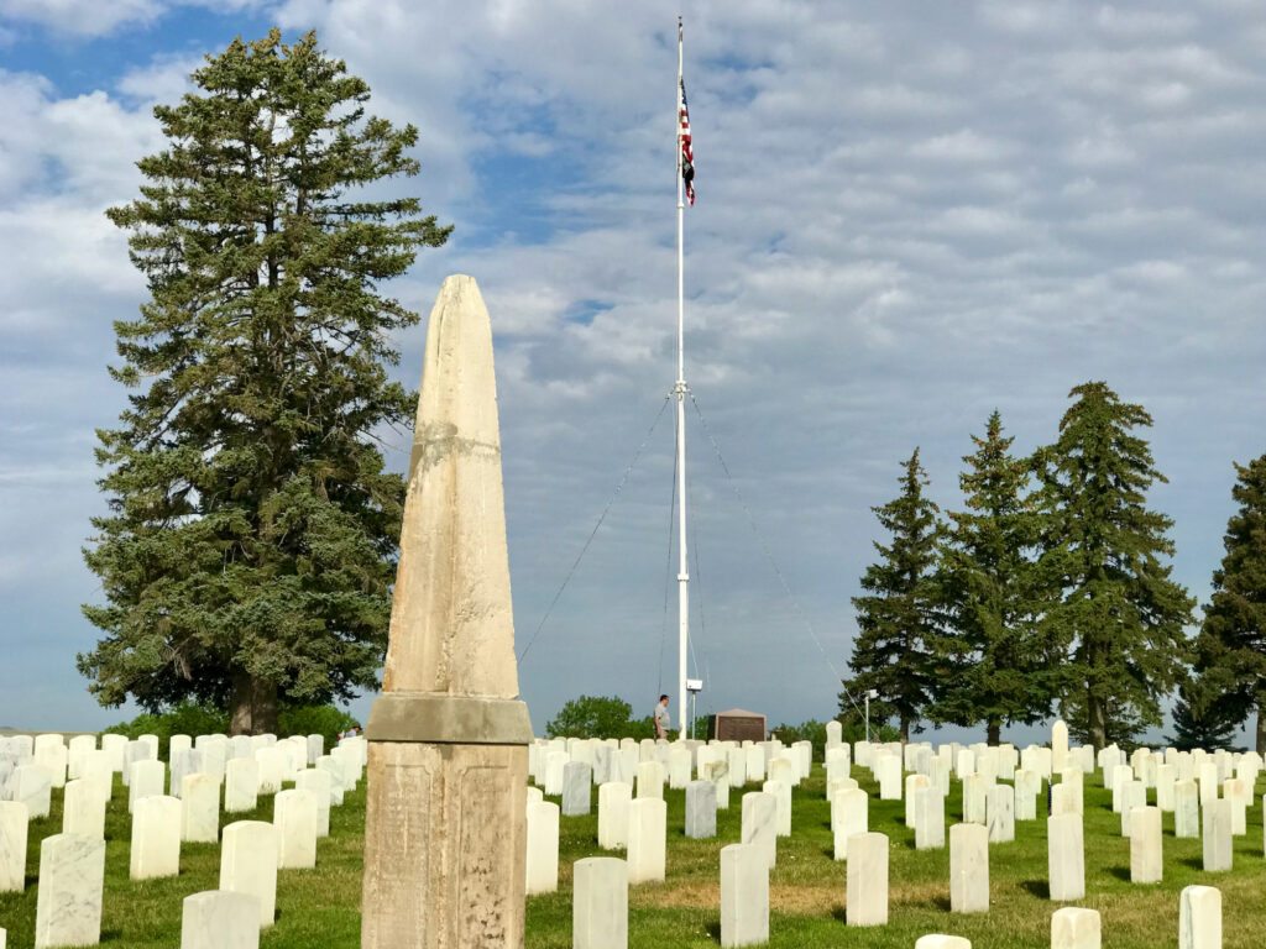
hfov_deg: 33.8
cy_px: 474
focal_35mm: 57
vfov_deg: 25.7
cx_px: 633
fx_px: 2085
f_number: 2.8
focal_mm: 6.6
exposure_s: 1/1916
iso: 20
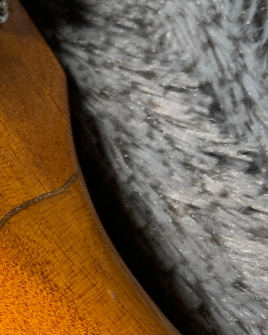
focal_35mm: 81
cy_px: 207
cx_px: -68
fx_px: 803
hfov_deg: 17.9
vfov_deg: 23.5
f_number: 1.8
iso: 32
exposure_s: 1/100
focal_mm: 3
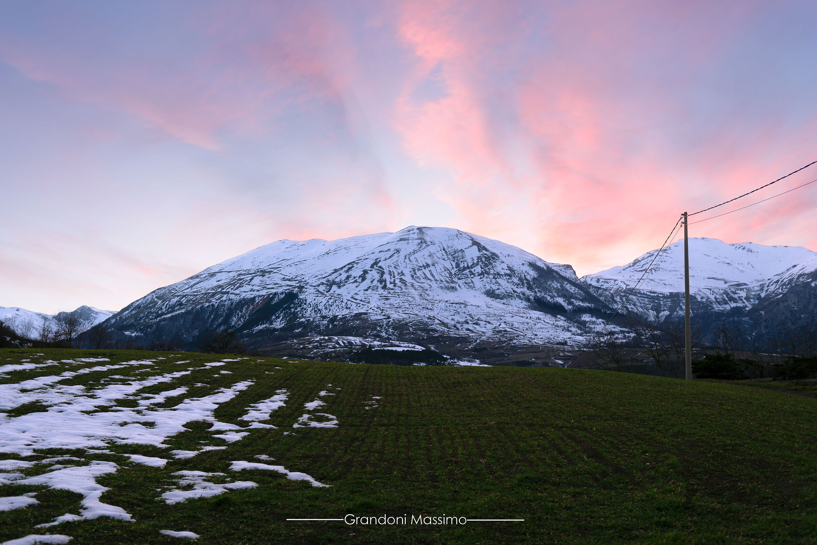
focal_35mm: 36
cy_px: 272
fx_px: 817
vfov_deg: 36.9
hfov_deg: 53.1
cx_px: 408
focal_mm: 36
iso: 160
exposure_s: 1/40
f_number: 4
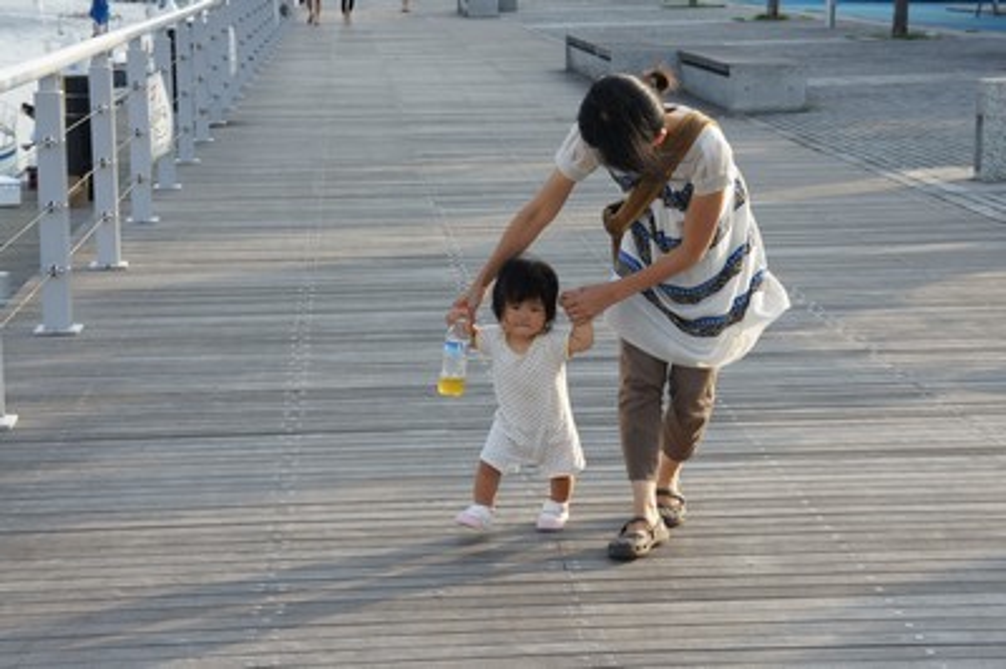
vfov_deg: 17.8
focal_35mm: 76
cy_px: 334
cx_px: 503
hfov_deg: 26.5
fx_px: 2136
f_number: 8
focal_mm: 51
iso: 200
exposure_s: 1/160
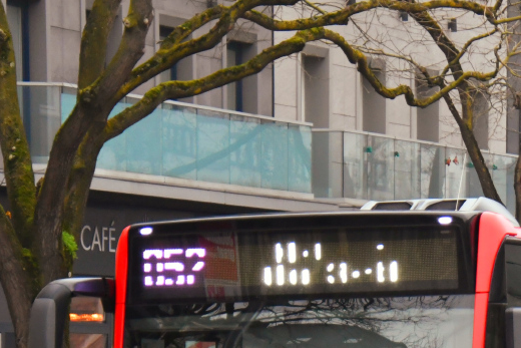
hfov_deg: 7.3
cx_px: 570
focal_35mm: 280
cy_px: 410
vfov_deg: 4.9
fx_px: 4053
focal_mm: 75
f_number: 5
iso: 2000
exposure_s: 1/500
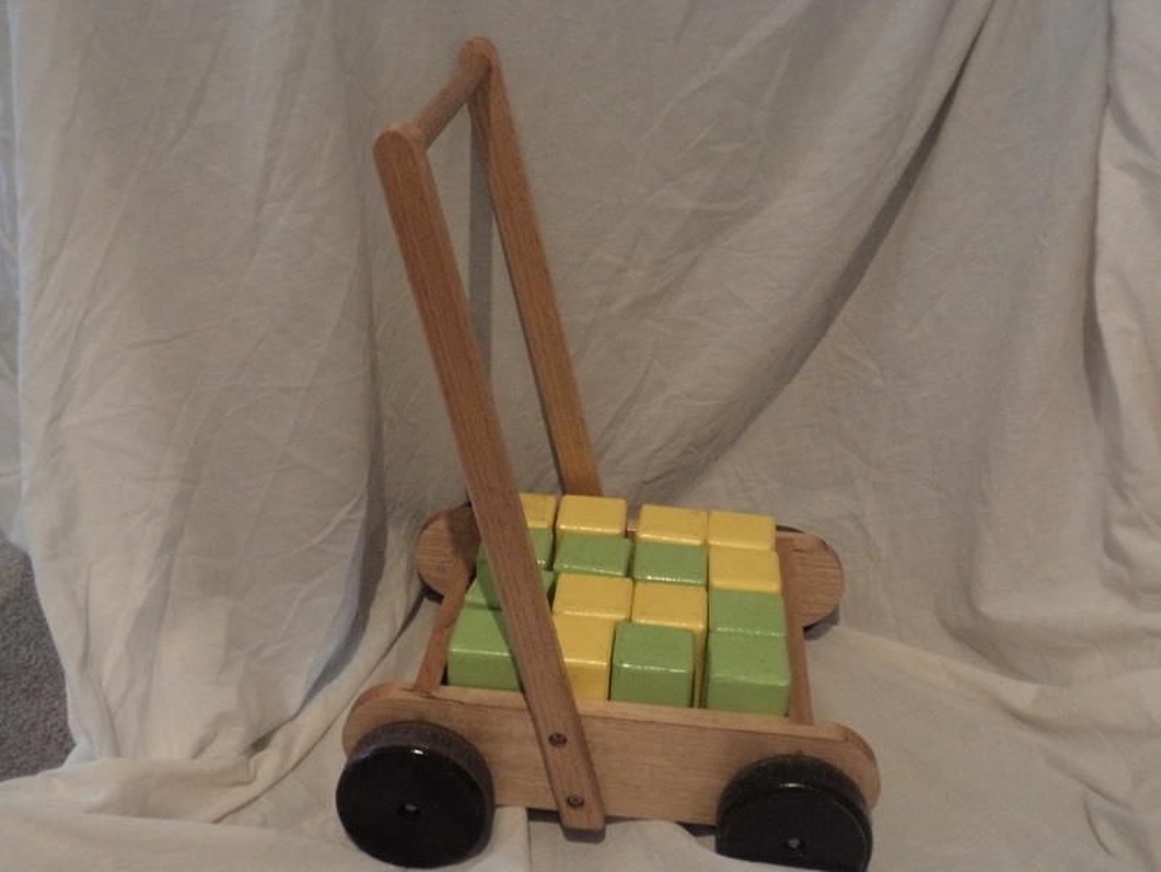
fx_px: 1309
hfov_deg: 47.8
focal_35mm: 39
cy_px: 436
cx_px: 580
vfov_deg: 36.8
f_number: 4
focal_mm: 6.9
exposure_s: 1/8
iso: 800
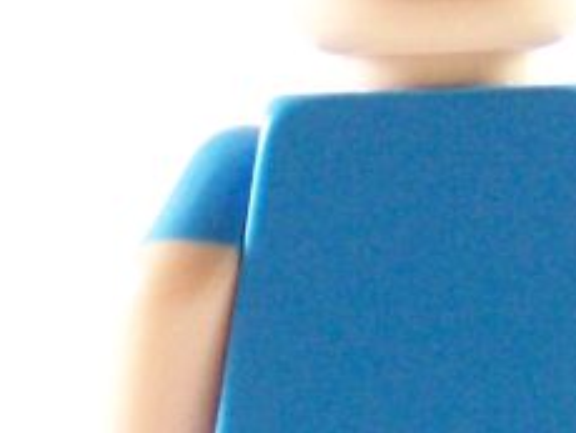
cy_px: 275
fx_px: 7779
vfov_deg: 3.2
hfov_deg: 4.2
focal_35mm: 467
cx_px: 473
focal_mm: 17.5
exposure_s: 1/45
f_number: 3.2
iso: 400
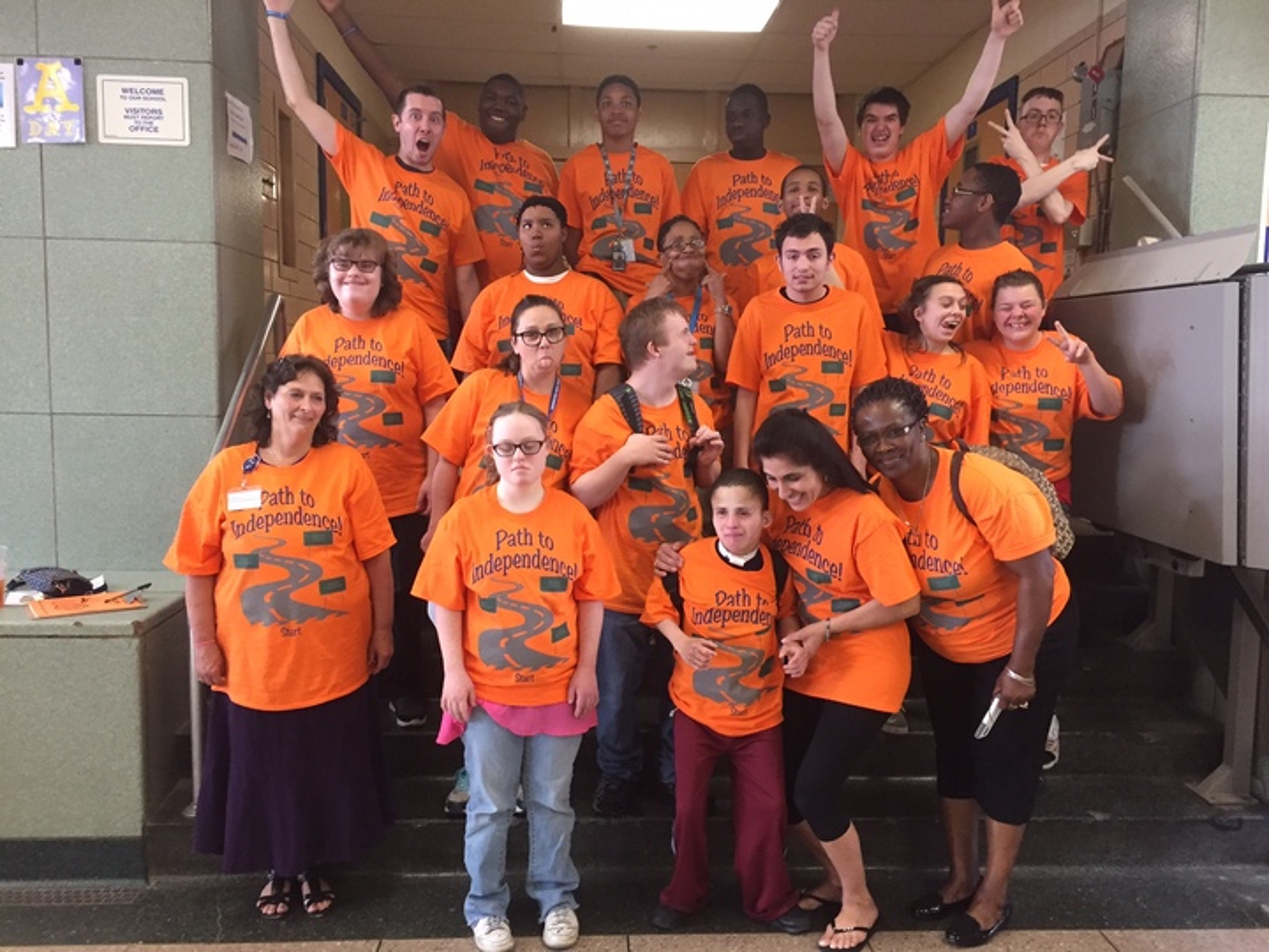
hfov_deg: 61.7
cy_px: 476
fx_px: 1063
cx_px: 634
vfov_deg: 48.2
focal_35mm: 29
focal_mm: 4.15
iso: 200
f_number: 2.2
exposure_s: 1/30
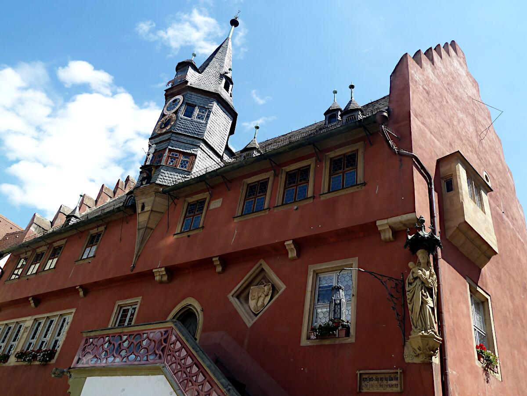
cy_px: 198
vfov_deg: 48.2
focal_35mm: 29
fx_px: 442
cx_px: 264
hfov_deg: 61.7
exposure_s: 1/400
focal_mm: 4.7
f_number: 4
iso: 80
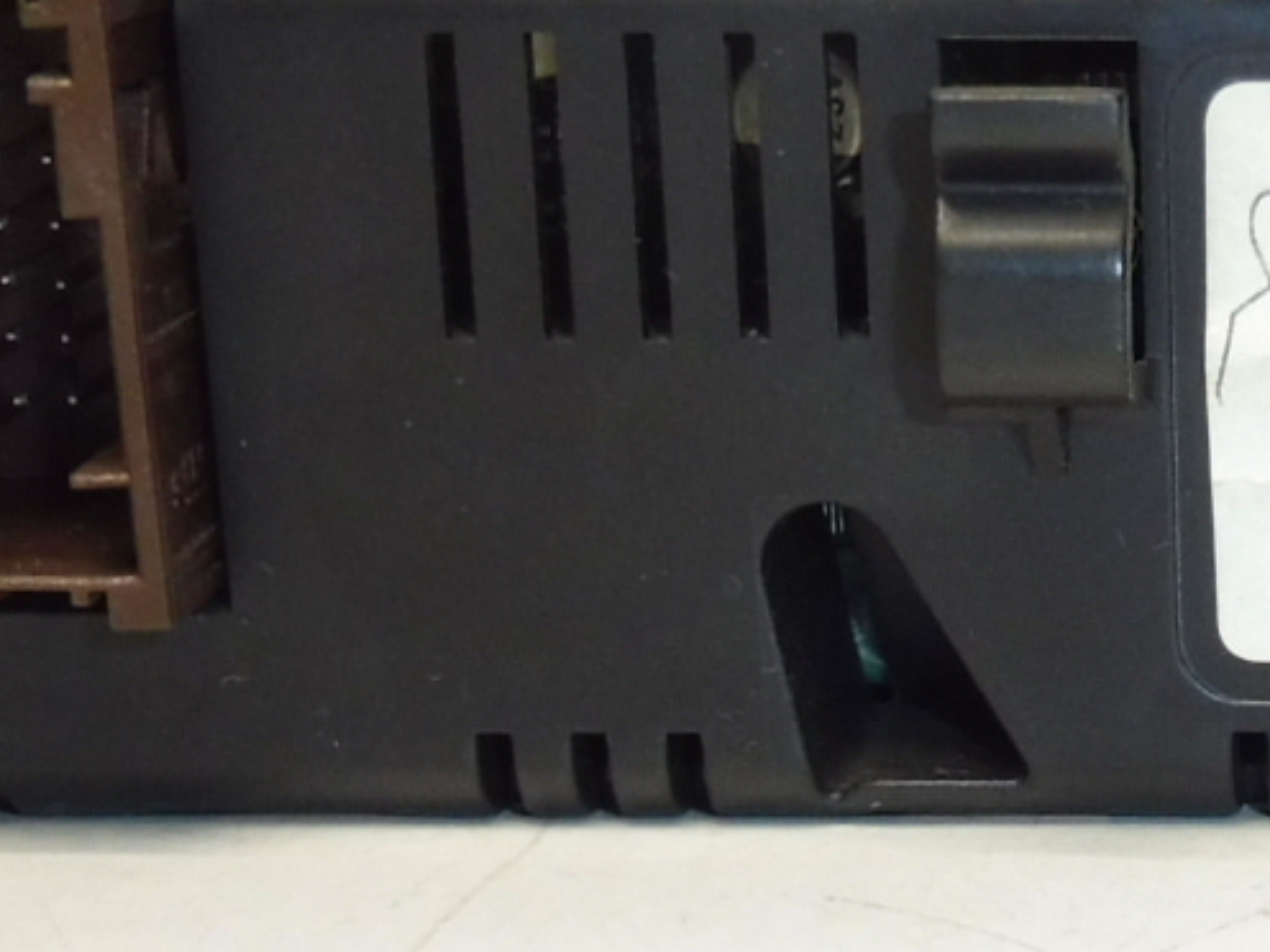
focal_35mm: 99
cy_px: 660
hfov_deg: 18.9
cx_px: 1444
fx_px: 3632
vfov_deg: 14.9
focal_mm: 4.3
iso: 200
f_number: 3.5
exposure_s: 1/100
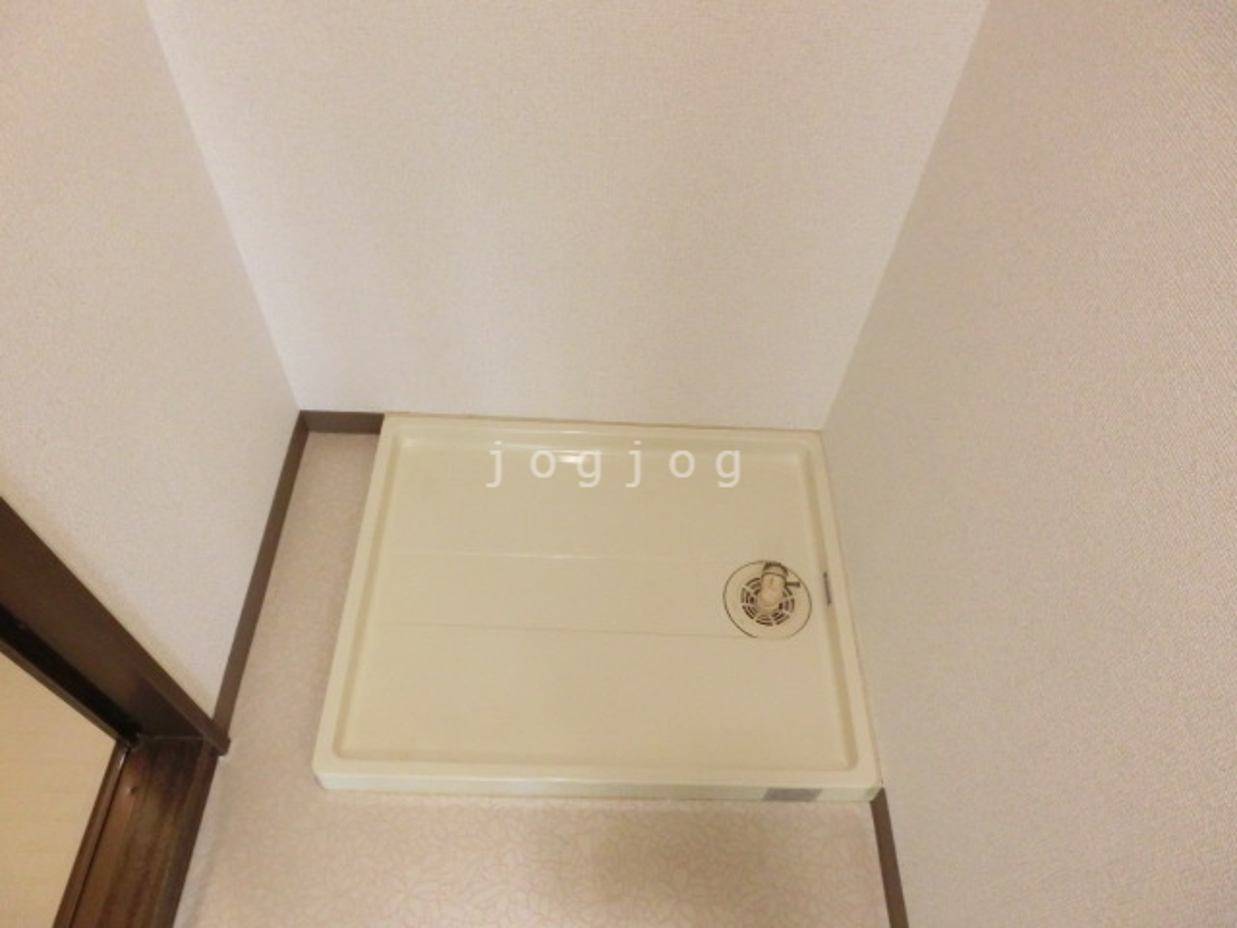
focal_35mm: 24
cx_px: 618
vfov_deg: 56.8
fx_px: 858
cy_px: 464
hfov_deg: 71.6
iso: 800
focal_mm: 4.24
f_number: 3
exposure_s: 1/50
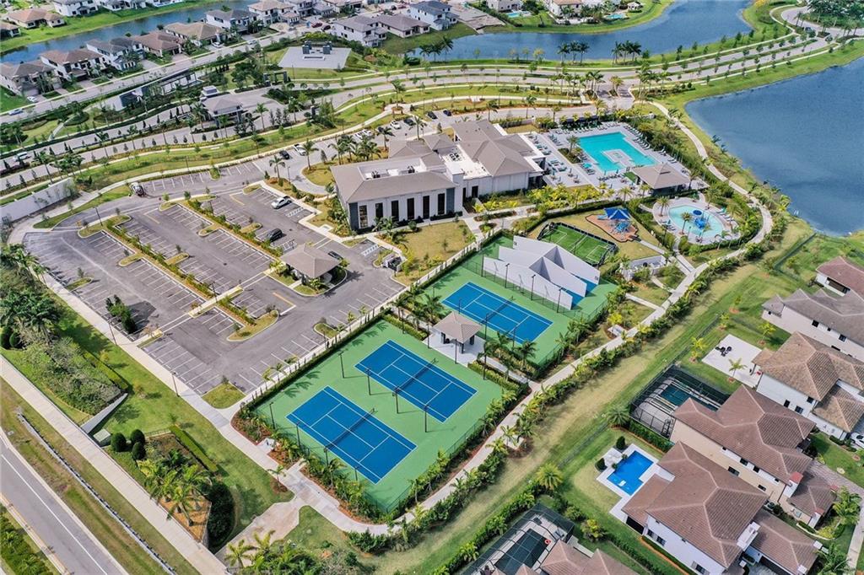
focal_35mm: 28
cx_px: 432
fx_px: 672
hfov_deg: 65.5
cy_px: 288
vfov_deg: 46.4
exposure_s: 1/800
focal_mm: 10.26
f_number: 6.3
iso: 100
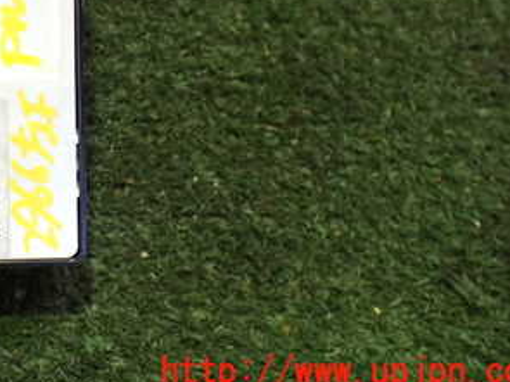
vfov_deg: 23.1
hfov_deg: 30.1
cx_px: 33
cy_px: 5
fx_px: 898
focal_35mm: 61
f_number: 2.3
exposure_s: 1/50
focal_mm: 5.4
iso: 800
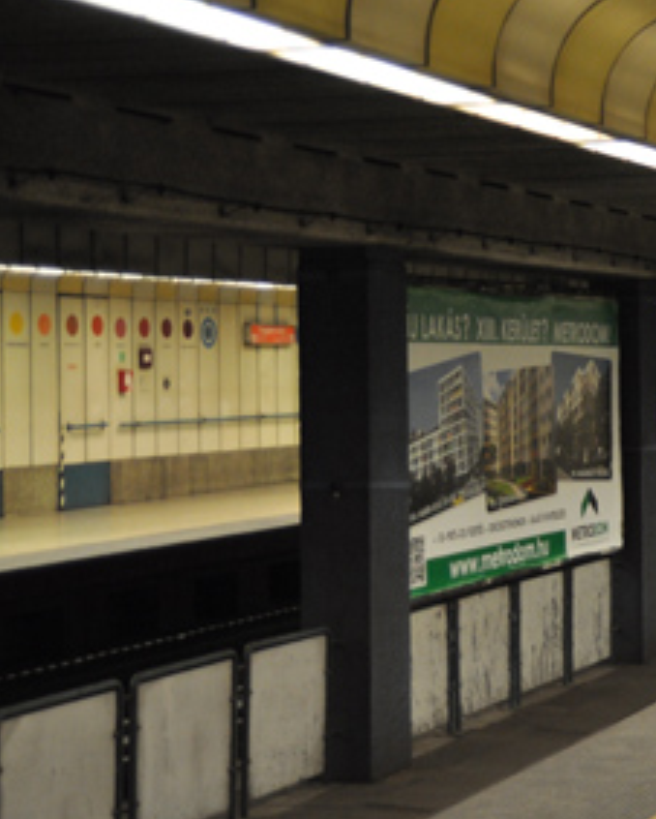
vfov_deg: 21.2
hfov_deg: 16.4
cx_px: 798
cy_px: 363
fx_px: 2182
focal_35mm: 90
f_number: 3.5
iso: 800
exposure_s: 1/50
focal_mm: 30
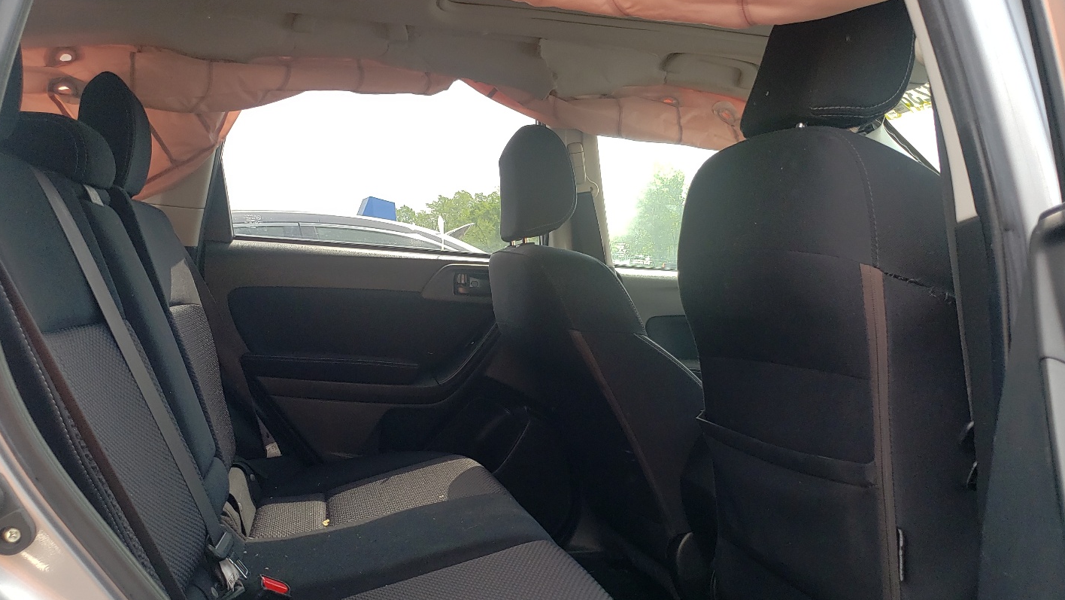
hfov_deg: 60.9
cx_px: 570
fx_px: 904
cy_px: 337
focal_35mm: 32
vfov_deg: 36.6
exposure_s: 1/400
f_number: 1.5
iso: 50
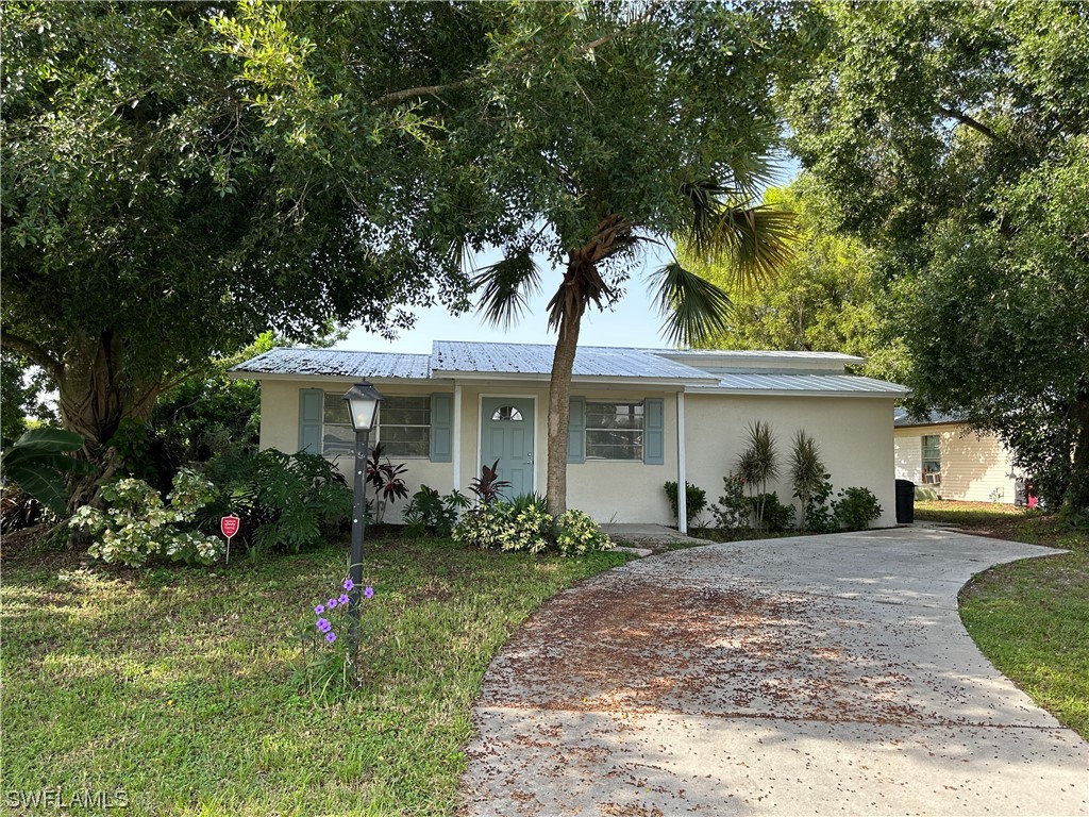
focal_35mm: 24
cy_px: 408
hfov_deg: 71.6
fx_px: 755
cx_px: 544
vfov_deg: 56.8
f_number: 1.78
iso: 80
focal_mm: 6.86
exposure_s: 1/779
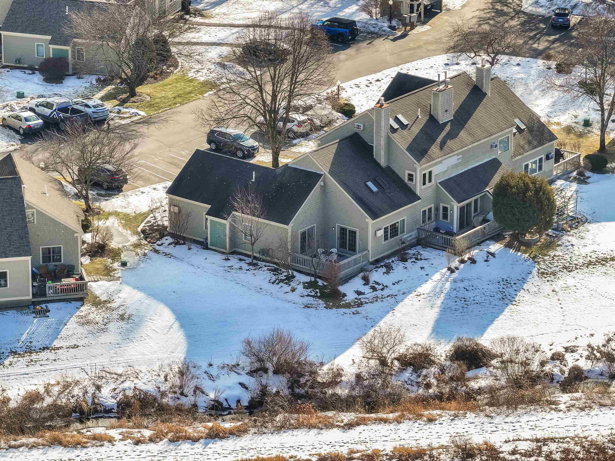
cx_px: 308
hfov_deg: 11.9
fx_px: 2949
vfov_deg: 8.9
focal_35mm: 166
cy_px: 230
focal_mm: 30.71
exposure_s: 1/320
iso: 110
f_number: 3.4
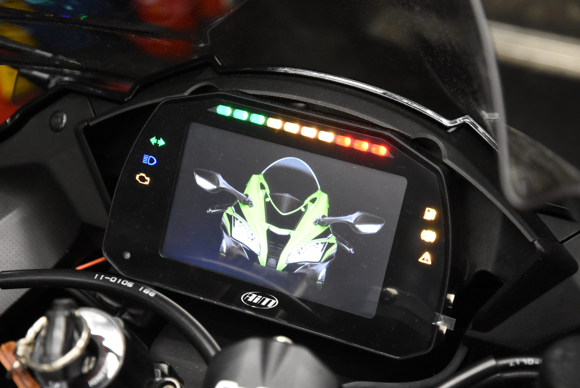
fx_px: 1354
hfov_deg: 24.2
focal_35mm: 84
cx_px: 290
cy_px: 194
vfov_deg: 16.3
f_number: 5.3
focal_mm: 56
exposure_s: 1/100
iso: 3200
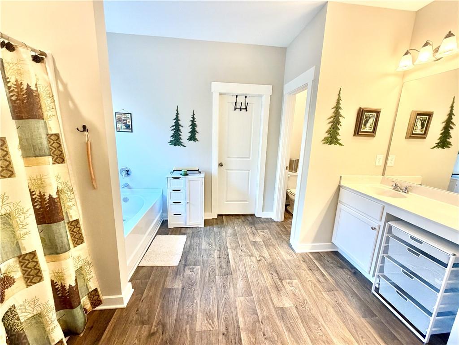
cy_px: 172
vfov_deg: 85.7
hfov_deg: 102.1
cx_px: 230
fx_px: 186
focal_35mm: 14
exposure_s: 1/121
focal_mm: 2.22
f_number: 2.2
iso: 320
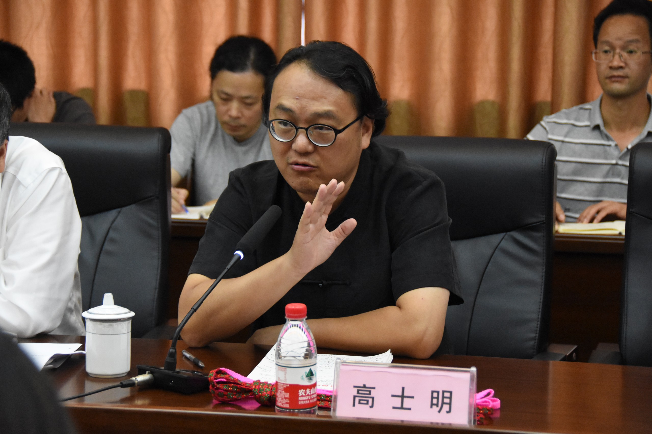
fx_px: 1901
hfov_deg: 19.5
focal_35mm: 105
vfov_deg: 13.0
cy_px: 217
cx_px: 326
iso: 6400
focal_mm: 70
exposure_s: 1/125
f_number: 5
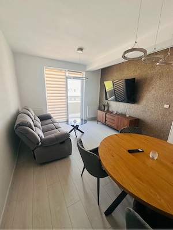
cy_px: 115
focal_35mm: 14
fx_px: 93
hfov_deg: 85.7
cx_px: 86
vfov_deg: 102.1
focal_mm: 2.22
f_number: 2.2
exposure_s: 1/99
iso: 40
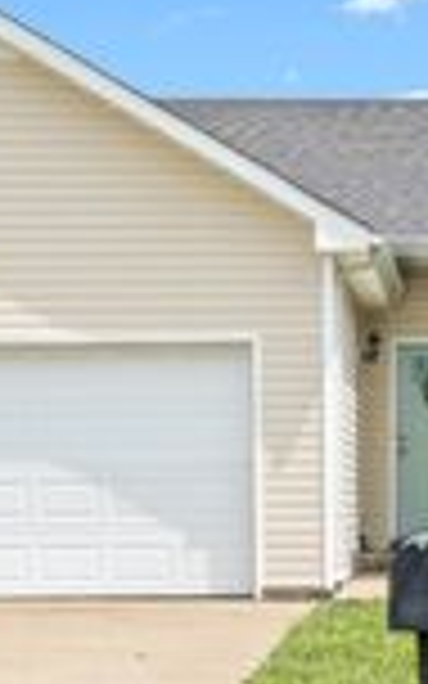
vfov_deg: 15.9
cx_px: 419
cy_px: 394
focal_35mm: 131
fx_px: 2445
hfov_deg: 9.9
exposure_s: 1/400
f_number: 8
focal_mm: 26
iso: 100
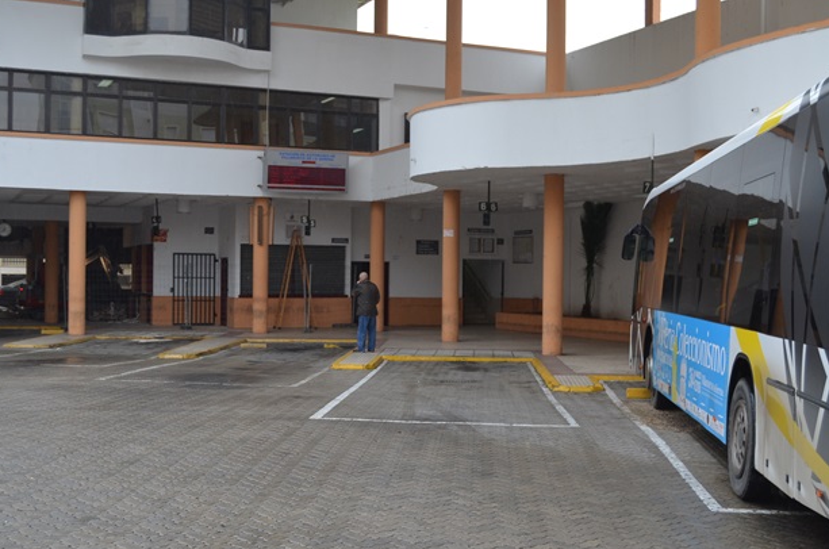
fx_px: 1115
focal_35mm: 49
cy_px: 285
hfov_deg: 40.8
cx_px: 423
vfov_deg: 27.7
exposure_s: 1/125
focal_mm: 31
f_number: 5.6
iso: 250
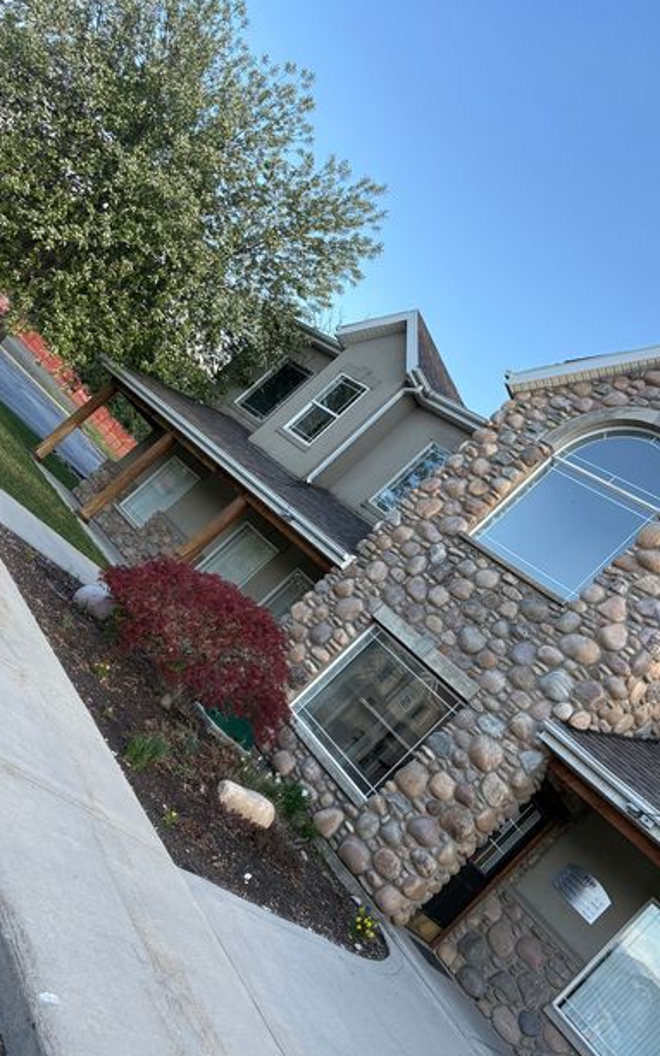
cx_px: 346
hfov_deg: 41.8
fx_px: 864
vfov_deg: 62.8
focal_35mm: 30
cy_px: 568
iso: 50
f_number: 1.6
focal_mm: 5.96
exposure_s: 1/618
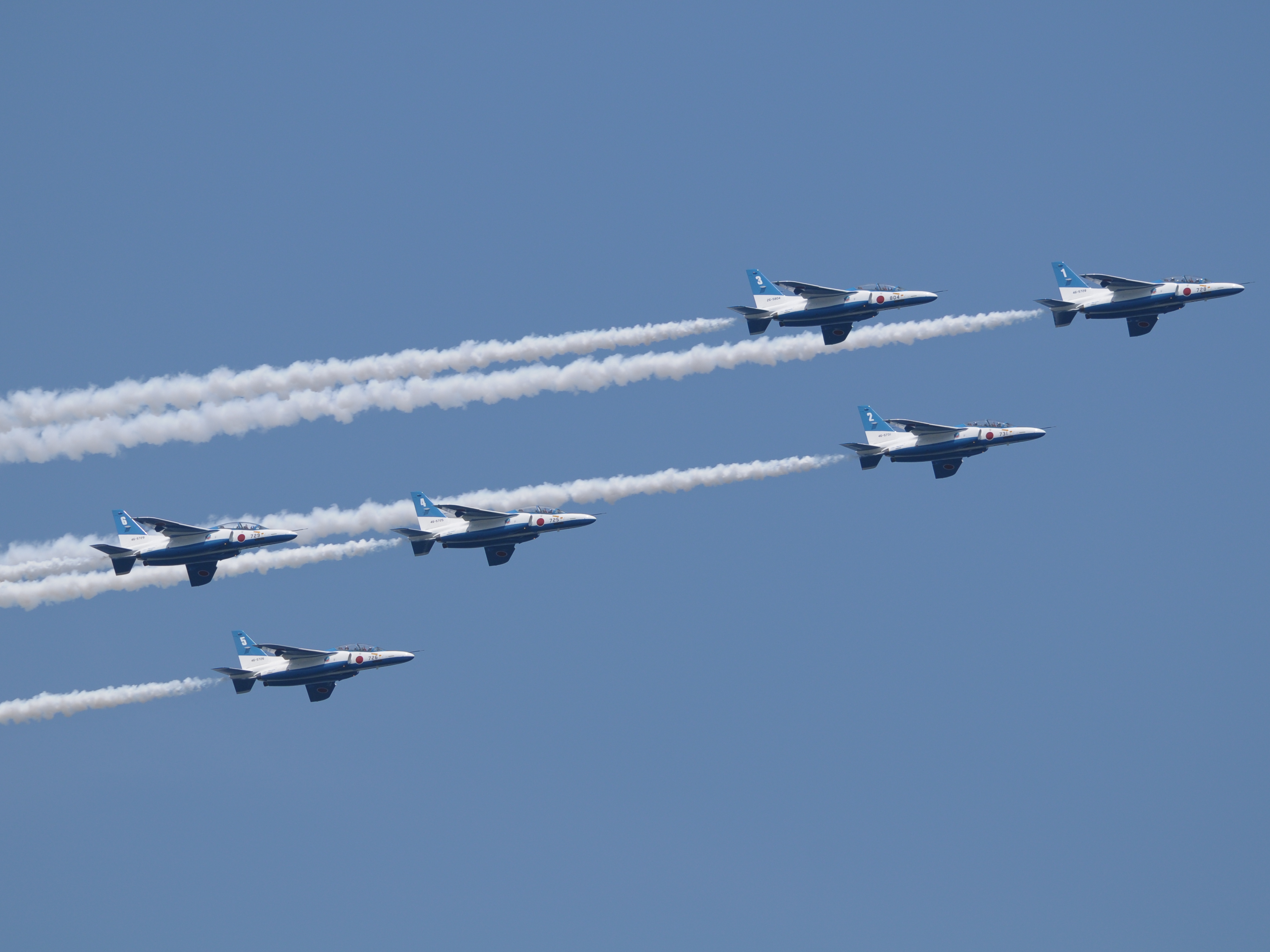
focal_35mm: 375
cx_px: 640
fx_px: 13757
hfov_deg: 5.3
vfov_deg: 4.0
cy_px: 476
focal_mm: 230
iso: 200
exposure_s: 1/1600
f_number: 6.3
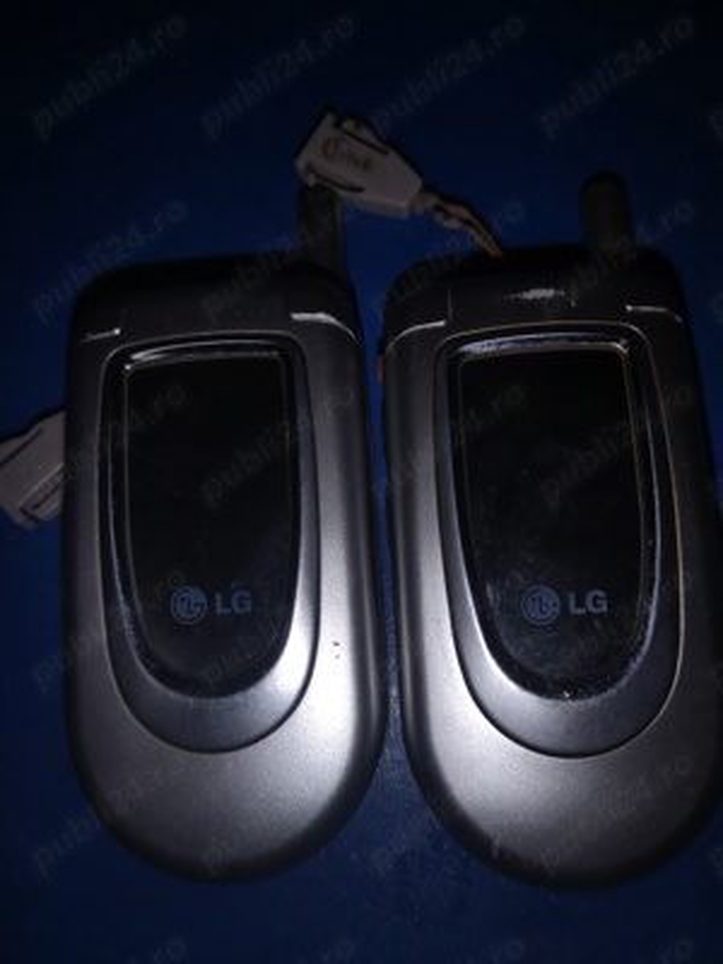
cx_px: 362
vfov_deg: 67.3
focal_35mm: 26
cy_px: 482
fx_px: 724
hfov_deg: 53.1
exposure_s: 1/656
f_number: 1.9
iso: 100
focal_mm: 4.95
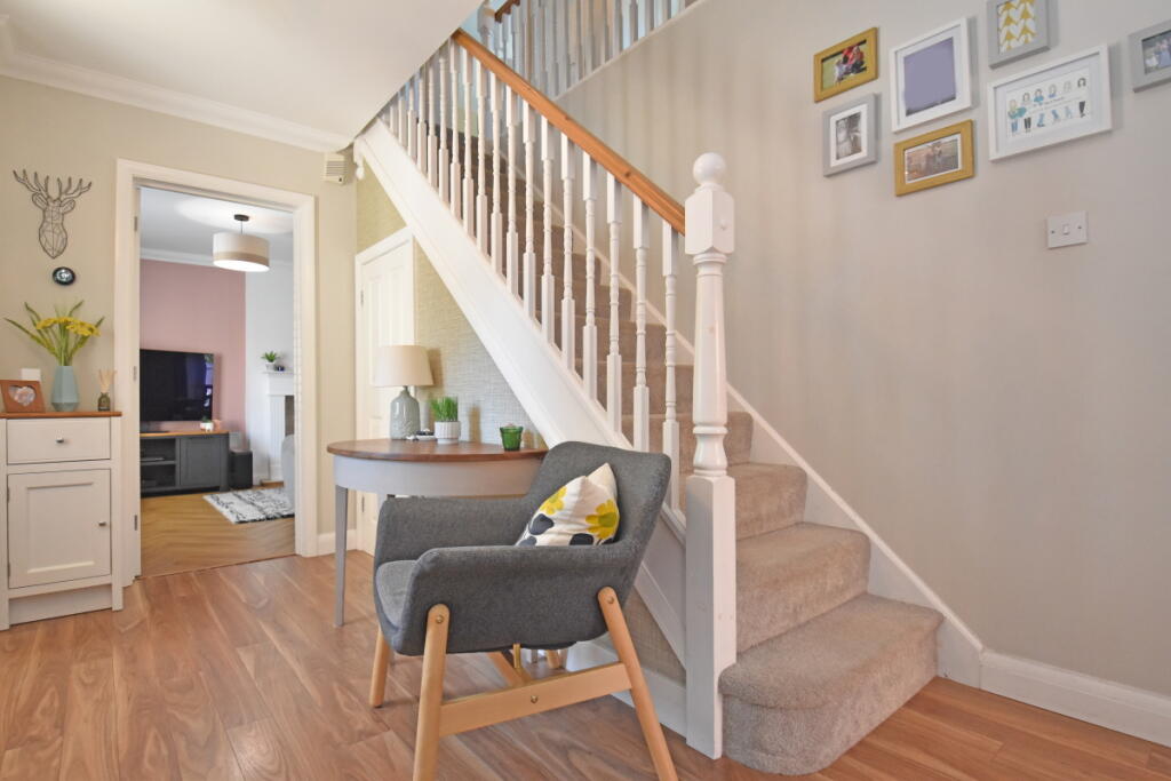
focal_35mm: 18
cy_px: 390
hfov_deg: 90.0
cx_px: 586
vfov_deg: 67.4
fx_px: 586
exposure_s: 1/125
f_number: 4
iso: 1600
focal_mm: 12
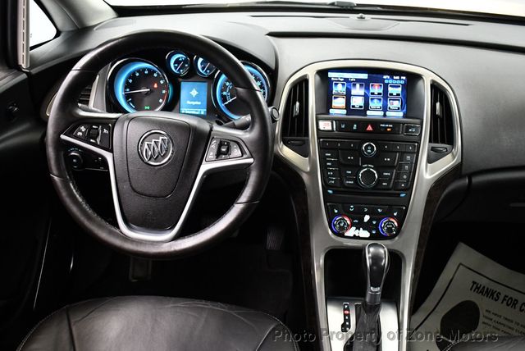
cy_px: 176
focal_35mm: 36
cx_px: 262
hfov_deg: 53.1
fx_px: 525
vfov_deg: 36.9
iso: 3200
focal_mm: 18
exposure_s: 1/60
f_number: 3.5
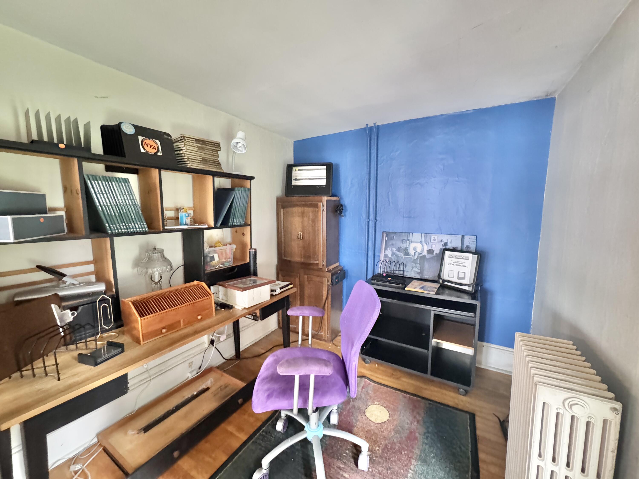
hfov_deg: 102.1
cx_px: 320
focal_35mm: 14
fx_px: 258
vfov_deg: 85.7
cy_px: 240
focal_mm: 2.22
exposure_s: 1/40
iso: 1250
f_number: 2.2
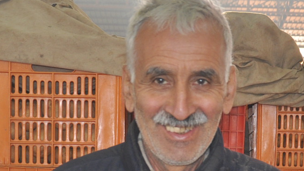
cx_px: 162
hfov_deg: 18.9
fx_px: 911
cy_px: 255
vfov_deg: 10.4
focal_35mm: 113
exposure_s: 1/125
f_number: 3.8
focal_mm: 22
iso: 400
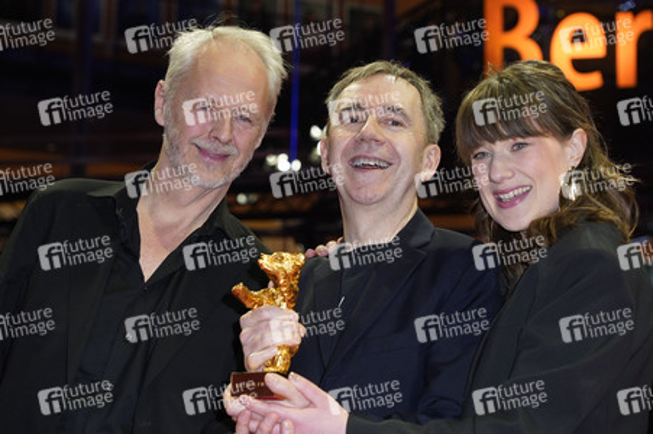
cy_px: 217
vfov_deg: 14.5
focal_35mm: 94
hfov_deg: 21.7
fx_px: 1704
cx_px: 326
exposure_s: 1/160
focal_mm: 94
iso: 1250
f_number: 6.3
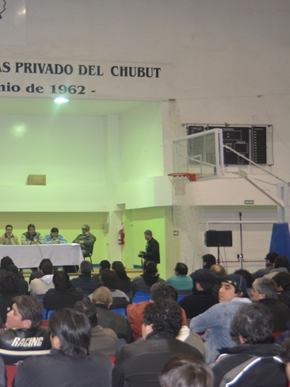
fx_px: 713
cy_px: 203
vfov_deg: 30.4
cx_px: 6
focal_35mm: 64
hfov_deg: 22.2
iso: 400
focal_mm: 27
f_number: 2.8
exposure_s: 1/60
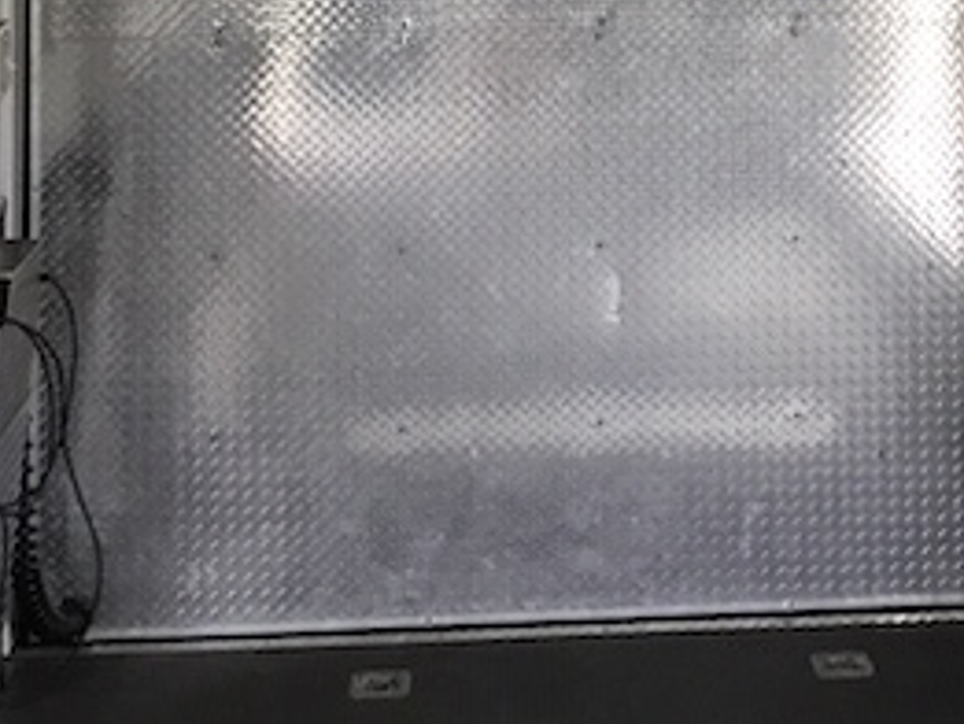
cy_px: -366
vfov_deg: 14.5
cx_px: 750
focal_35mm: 95
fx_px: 2647
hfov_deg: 20.4
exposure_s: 1/30
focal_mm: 3.3
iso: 50
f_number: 2.4
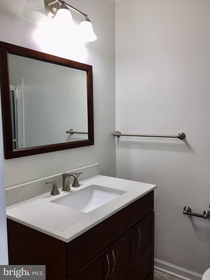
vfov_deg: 61.7
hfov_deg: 48.2
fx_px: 235
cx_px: 105
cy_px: 140
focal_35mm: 29
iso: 25
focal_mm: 4.15
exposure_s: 1/40
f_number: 2.2
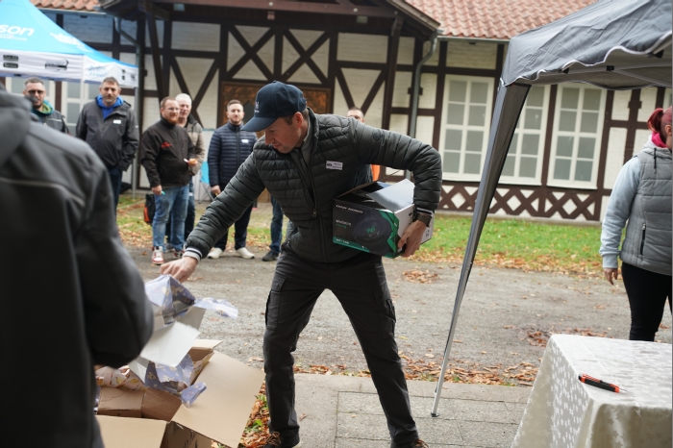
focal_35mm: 40
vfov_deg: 33.4
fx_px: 747
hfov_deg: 48.5
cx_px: 336
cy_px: 224
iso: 400
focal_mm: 40
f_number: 4
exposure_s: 1/200
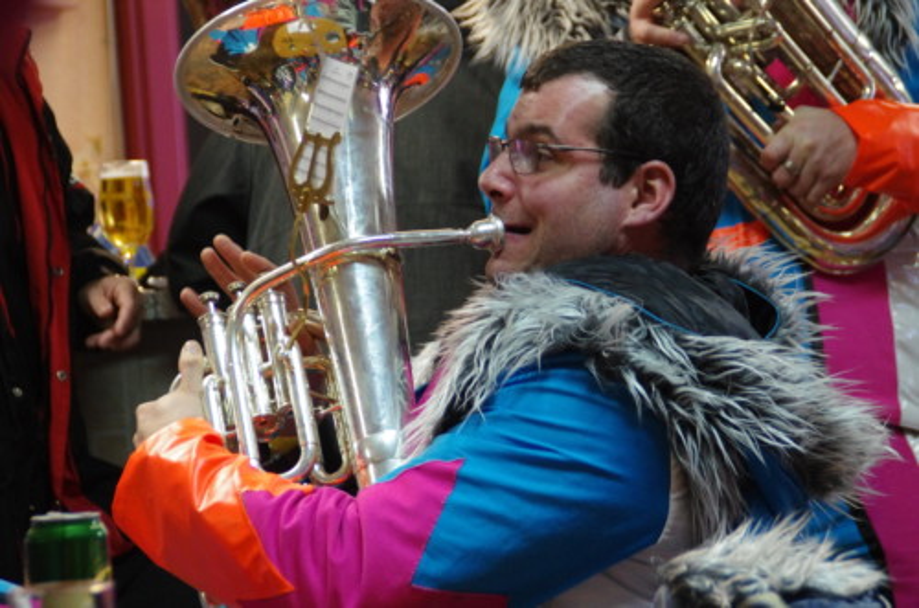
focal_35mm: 154
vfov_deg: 8.8
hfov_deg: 13.3
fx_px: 3935
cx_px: 460
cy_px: 304
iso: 3200
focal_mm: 103
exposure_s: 1/30
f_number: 5.6
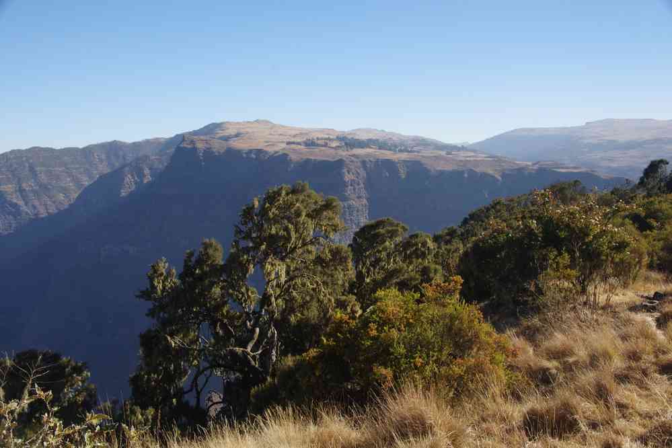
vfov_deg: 31.2
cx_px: 336
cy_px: 224
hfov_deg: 45.4
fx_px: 803
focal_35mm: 43
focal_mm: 29.4
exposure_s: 1/60
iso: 200
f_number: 11
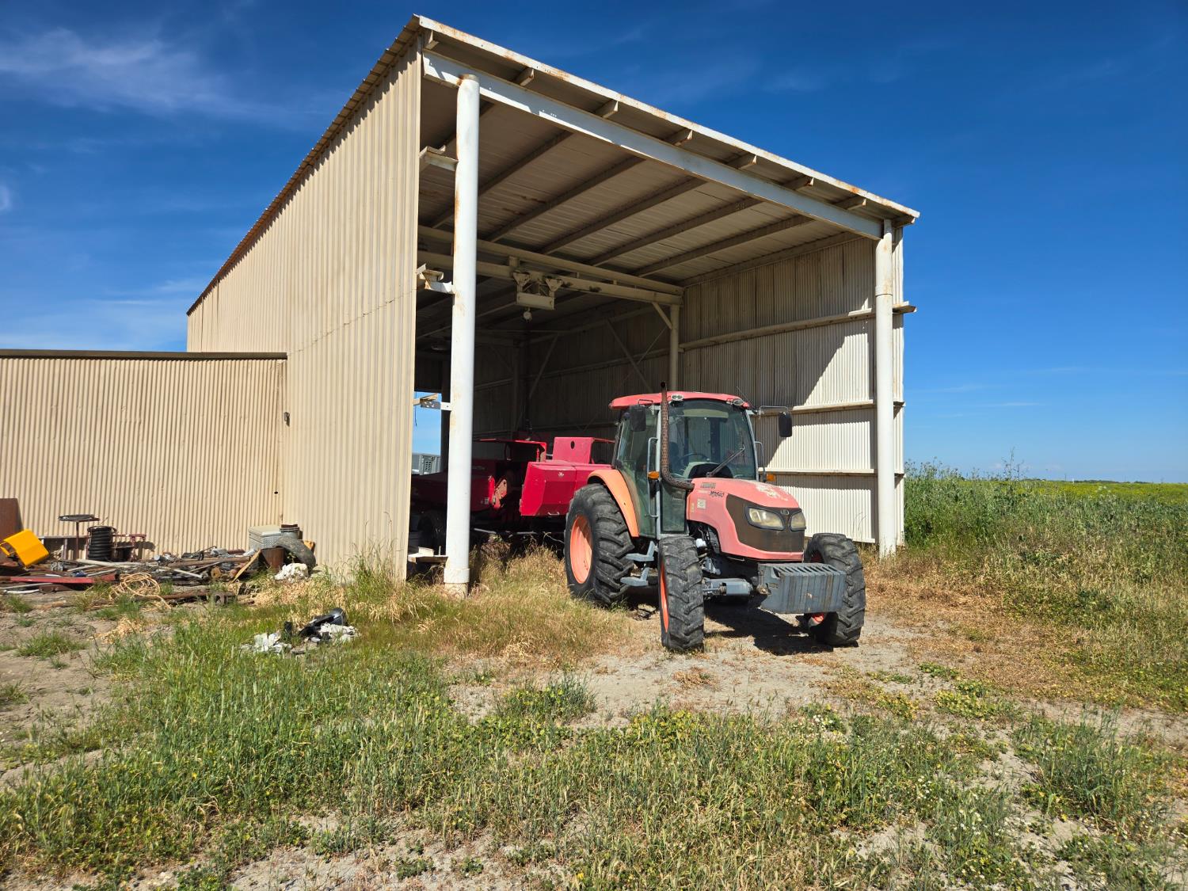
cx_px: 594
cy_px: 446
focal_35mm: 23
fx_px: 789
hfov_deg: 73.9
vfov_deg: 58.9
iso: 25
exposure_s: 1/2775
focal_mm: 5.4
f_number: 1.8
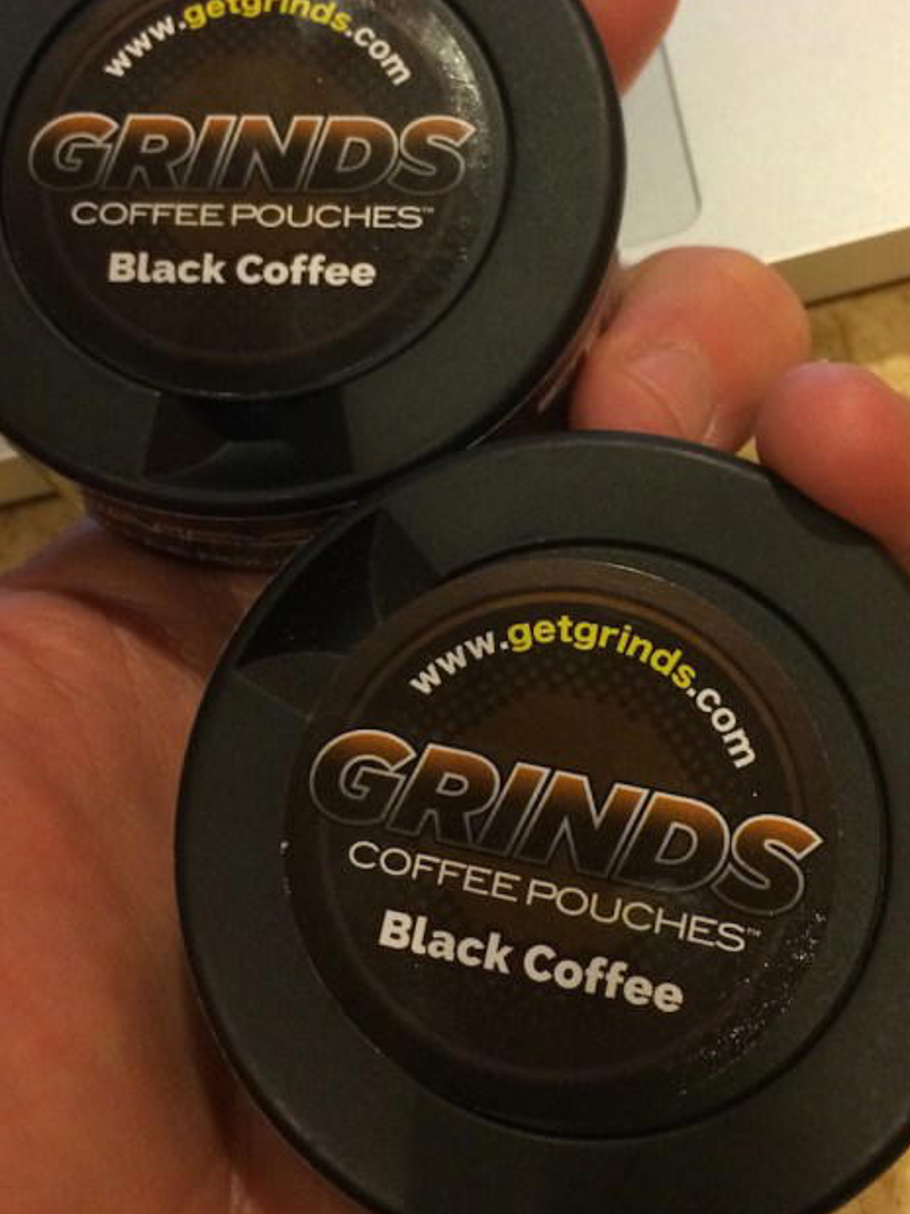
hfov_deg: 30.3
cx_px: 451
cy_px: 561
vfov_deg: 39.6
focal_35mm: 48
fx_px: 1683
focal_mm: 4.15
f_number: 2.2
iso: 250
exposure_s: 1/17
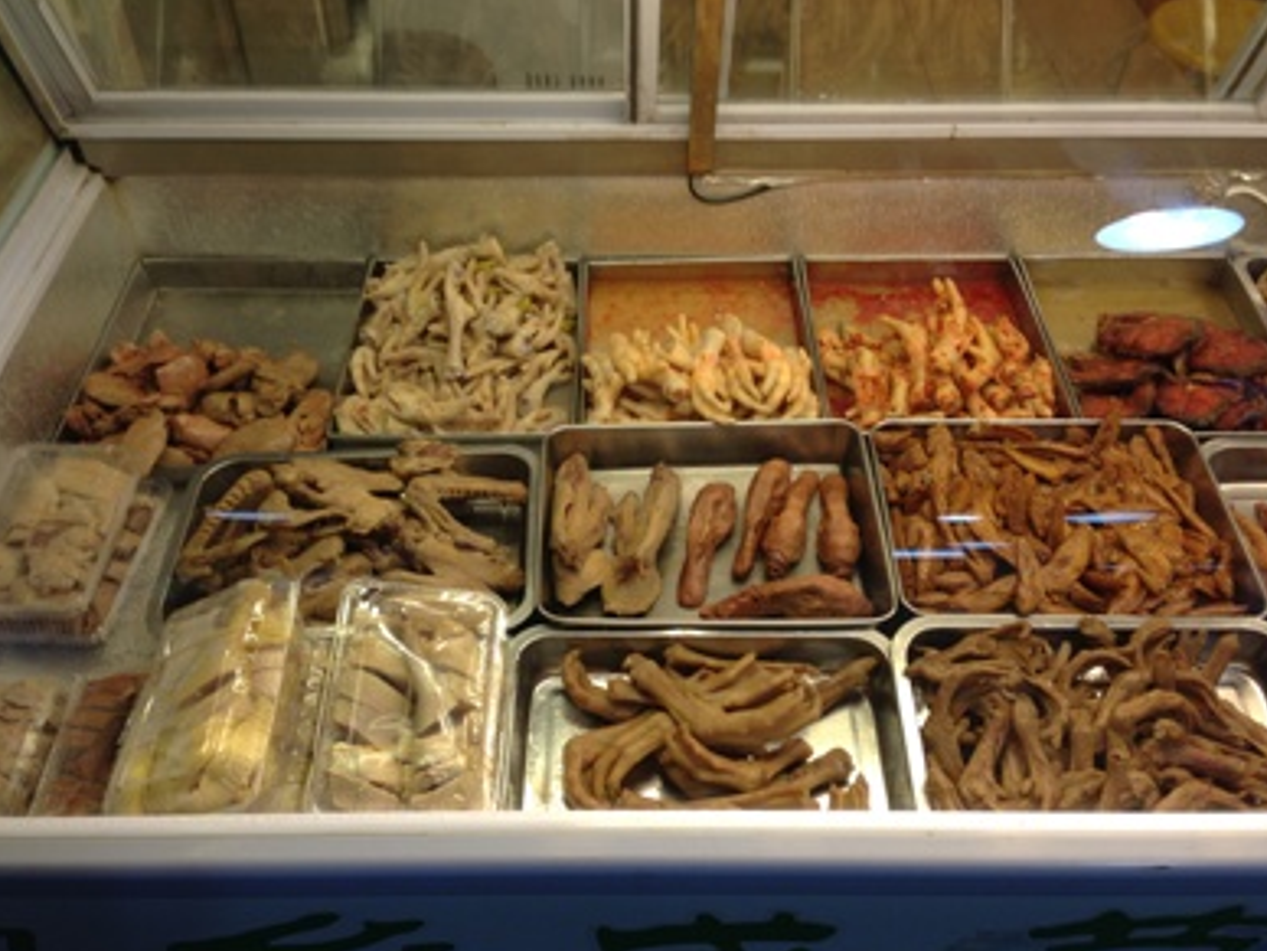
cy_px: 484
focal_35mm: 34
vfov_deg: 41.8
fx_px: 1244
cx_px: 637
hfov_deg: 54.0
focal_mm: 4.13
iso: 50
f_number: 2.4
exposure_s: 1/24
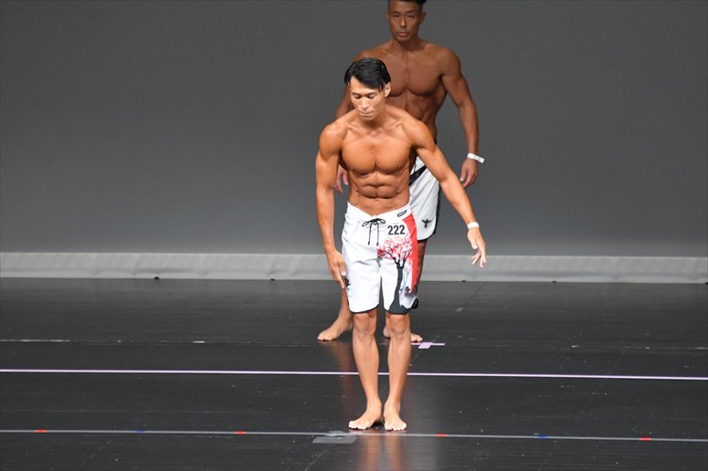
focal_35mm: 345
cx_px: 354
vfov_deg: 4.0
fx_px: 6782
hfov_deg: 6.0
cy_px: 236
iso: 5000
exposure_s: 1/400
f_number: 5.6
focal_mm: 230
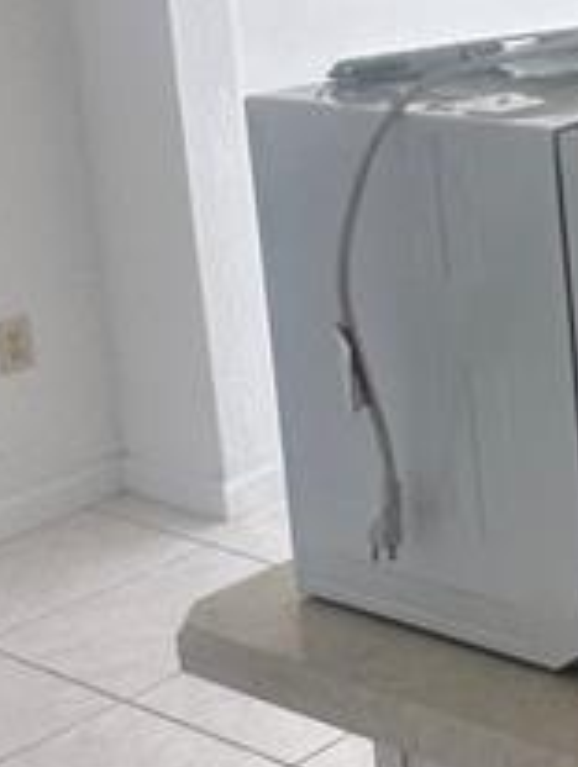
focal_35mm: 81
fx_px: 1798
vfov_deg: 23.2
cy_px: 26
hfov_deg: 14.8
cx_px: 1175
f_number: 2.2
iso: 40
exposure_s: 1/165
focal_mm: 2.22
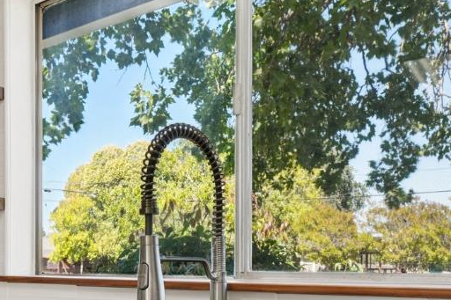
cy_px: 268
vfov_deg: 31.2
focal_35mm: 41
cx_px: 179
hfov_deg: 47.1
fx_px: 513
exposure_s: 1/60
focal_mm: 14
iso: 640
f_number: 8
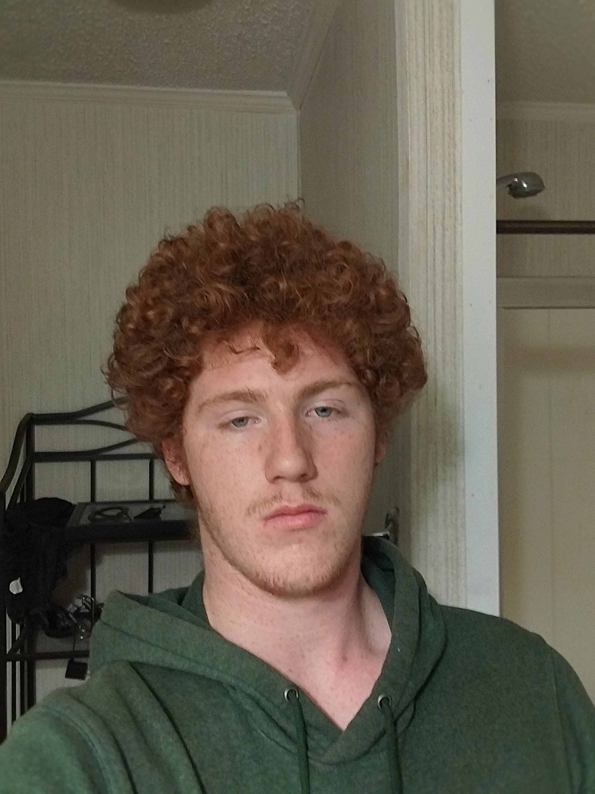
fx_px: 573
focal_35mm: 25
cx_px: 298
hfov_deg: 54.9
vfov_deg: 69.4
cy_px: 397
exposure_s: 1/24
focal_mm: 2.67
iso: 200
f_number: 2.2
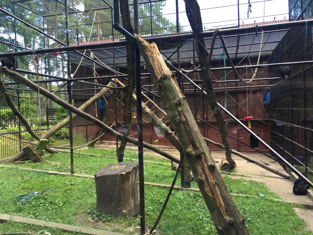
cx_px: 156
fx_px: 262
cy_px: 118
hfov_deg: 61.7
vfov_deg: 48.2
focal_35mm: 29
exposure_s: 1/100
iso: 50
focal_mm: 4.15
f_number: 2.2
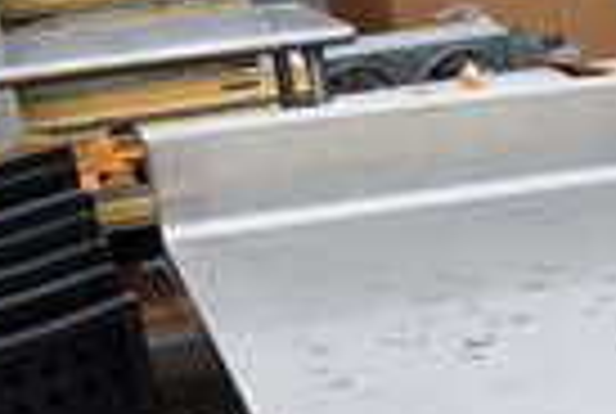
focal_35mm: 94
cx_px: 1007
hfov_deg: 18.4
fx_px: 1612
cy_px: 657
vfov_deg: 13.6
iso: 200
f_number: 7.1
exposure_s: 1/250
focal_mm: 18
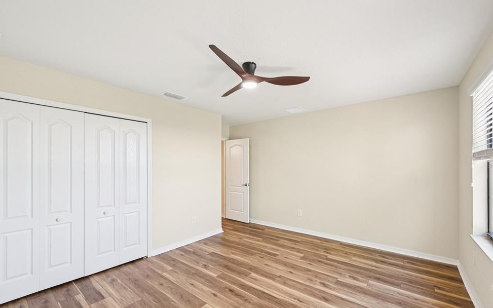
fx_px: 202
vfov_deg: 74.7
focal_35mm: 15
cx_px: 256
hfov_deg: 101.4
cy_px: 165
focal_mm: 14
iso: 400
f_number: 8
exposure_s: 1/20
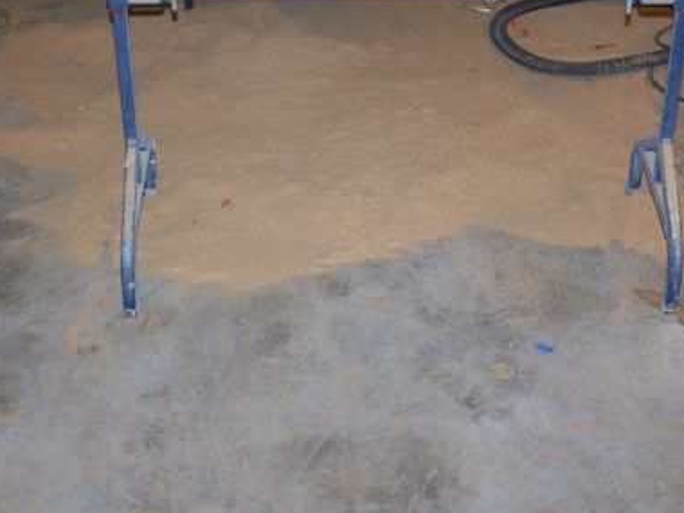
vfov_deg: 22.9
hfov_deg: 30.3
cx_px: 365
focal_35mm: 64
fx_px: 1265
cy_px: 182
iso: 80
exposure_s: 1/60
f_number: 2.8
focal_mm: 6.3
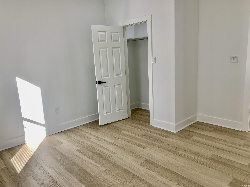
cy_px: 94
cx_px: 125
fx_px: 188
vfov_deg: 53.1
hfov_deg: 67.3
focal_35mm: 26
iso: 25
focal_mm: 4.25
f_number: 1.8
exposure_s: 1/120
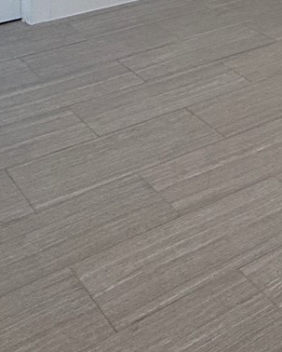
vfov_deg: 20.6
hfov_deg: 18.6
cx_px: 410
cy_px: -223
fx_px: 771
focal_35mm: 74
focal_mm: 2.22
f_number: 2.2
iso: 160
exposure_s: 1/120
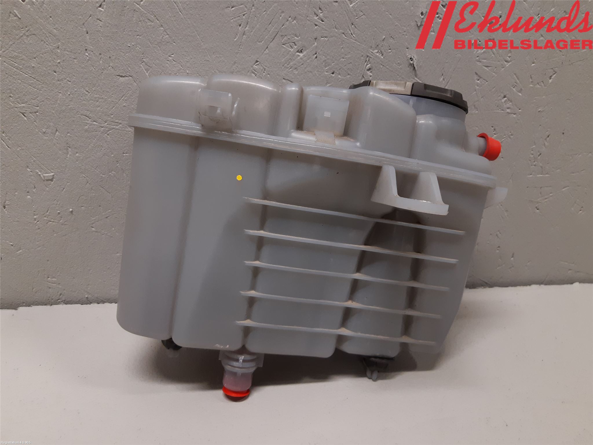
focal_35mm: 26
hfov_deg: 67.3
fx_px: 445
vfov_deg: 53.1
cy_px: 222
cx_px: 296
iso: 125
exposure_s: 1/50
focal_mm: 3.93
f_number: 1.7
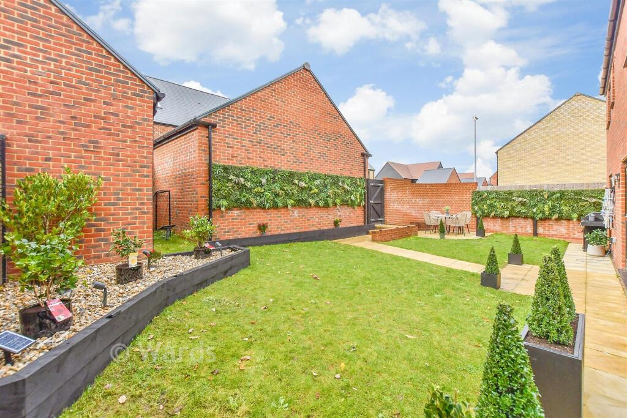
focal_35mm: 15
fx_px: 261
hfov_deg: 100.4
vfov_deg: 77.3
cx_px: 314
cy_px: 209
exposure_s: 1/125
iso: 320
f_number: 8
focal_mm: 10
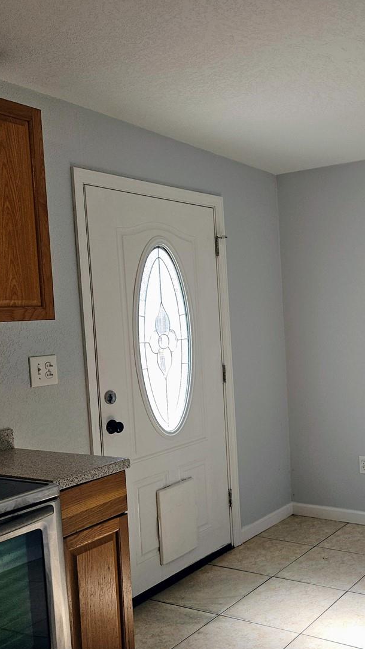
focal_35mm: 37
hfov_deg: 30.6
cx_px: 328
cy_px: 345
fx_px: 636
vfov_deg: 54.0
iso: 32
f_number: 1.8
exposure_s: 1/120
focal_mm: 5.4
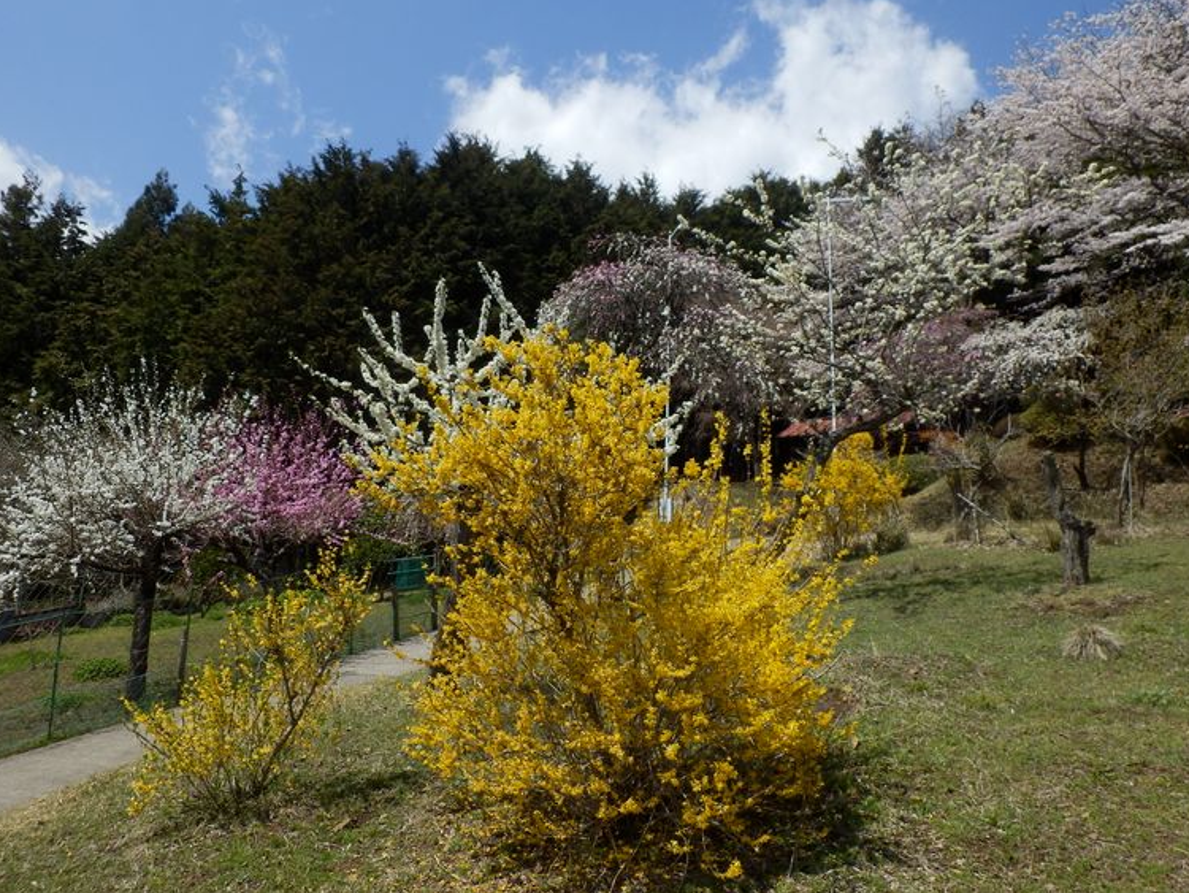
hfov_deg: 56.8
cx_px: 599
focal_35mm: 32
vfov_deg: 44.2
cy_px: 436
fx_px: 1099
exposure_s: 1/200
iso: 80
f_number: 8.8
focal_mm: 5.3
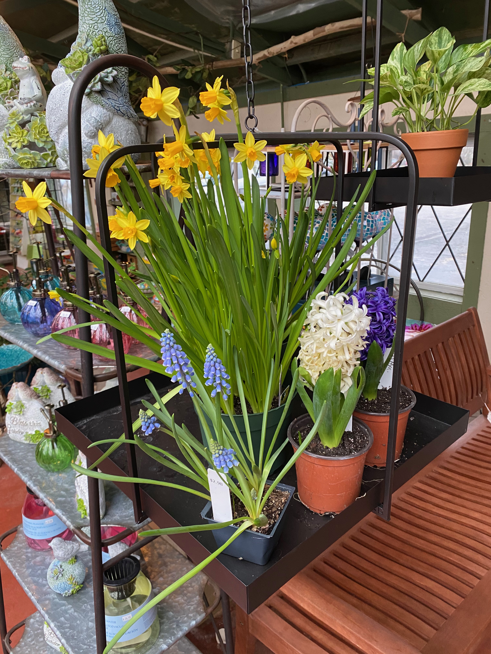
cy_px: 327
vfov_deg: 67.3
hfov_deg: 53.1
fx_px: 492
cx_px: 246
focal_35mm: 26
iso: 160
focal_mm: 4.25
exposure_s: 1/60
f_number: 1.8
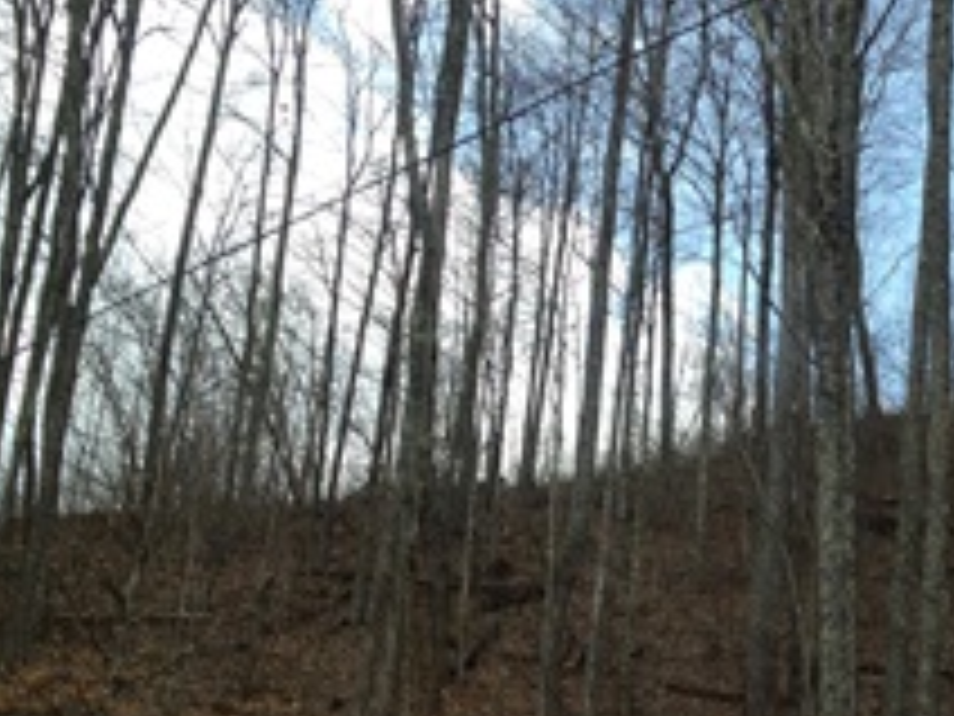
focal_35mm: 74
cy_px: 531
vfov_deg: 19.8
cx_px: 860
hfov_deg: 25.5
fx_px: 2039
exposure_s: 1/541
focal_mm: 4.28
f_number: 2.4
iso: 64
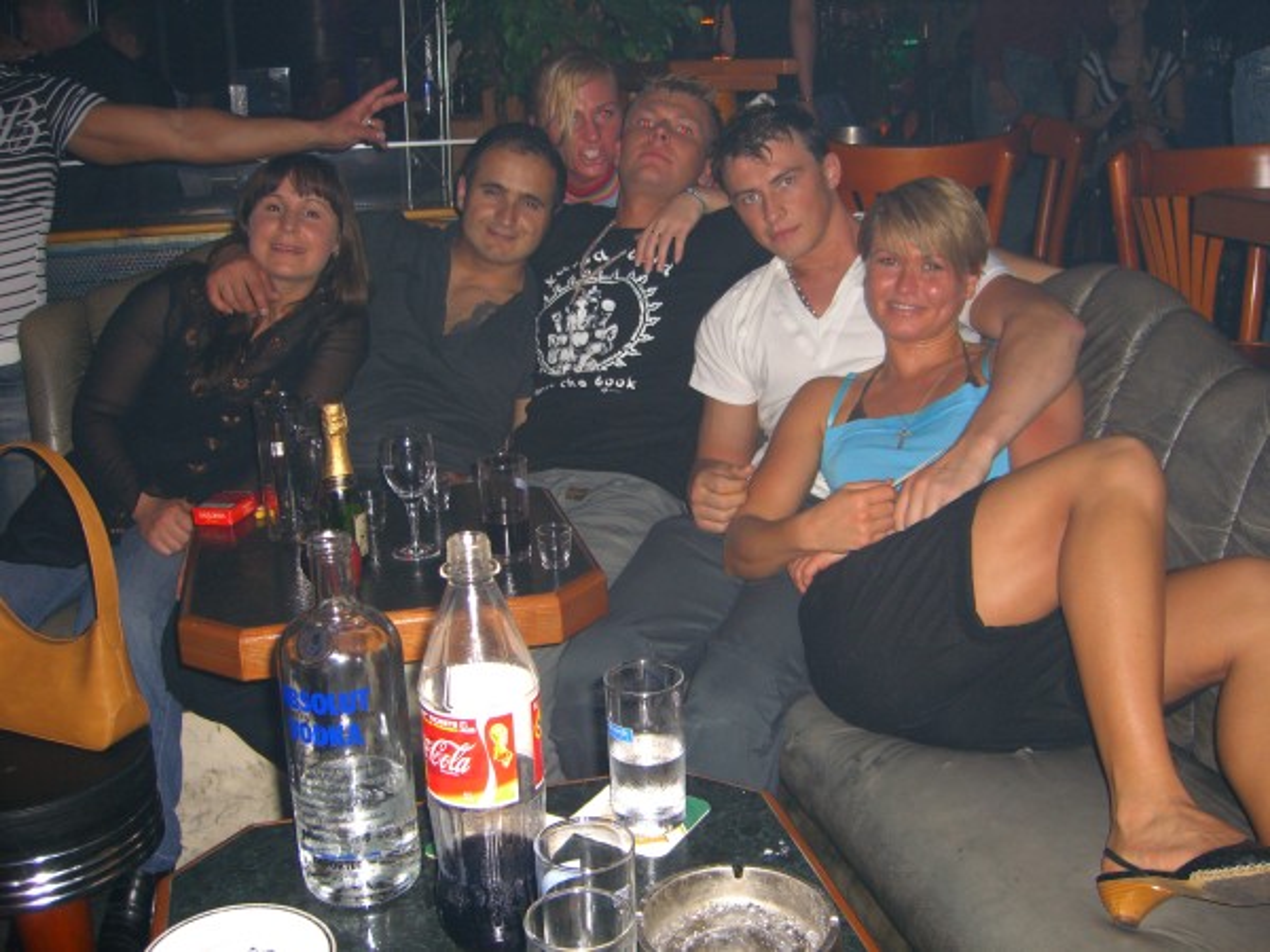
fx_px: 1394
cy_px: 476
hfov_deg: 49.0
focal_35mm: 38
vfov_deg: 37.7
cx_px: 635
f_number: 2.8
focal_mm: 7.9
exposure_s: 1/60
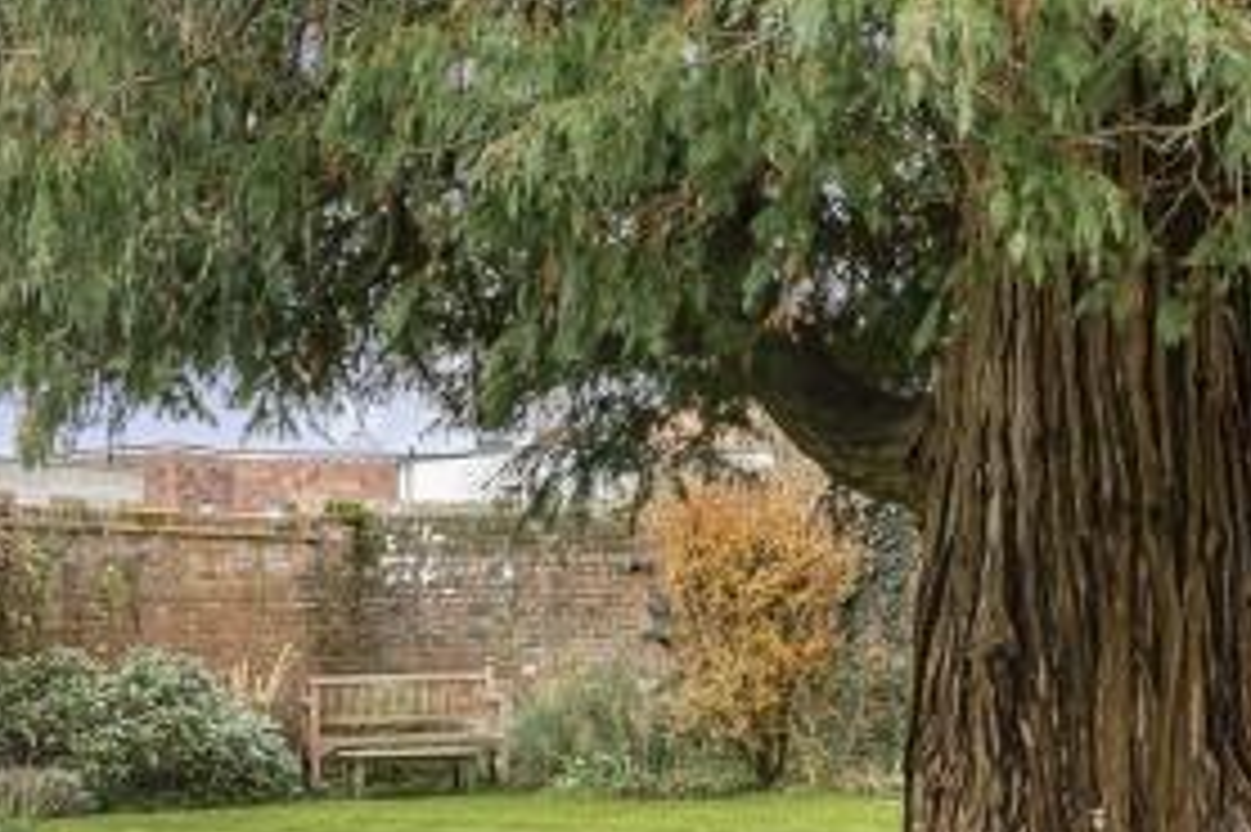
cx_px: 243
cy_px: 708
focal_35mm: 89
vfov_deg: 15.2
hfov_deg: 22.6
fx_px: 3091
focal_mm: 35
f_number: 8
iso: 640
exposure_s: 1/50
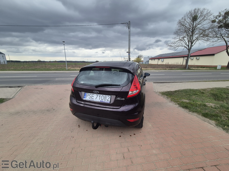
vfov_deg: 89.9
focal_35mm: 13
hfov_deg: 106.2
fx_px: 86
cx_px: 114
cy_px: 86
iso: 50
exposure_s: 1/838
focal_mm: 2.2
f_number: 2.2
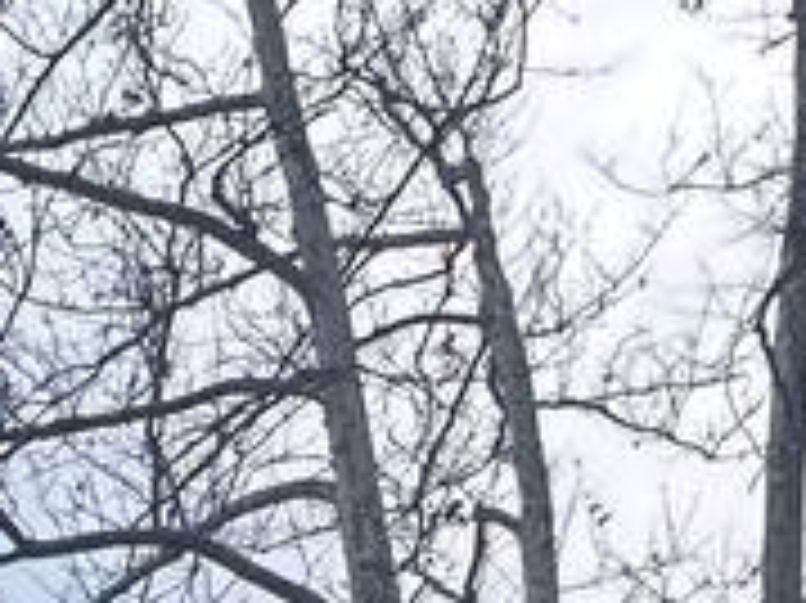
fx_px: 1861
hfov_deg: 18.3
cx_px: -711
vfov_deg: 12.4
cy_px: 1611
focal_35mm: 80
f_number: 2.2
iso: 320
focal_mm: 2.22
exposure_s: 1/99
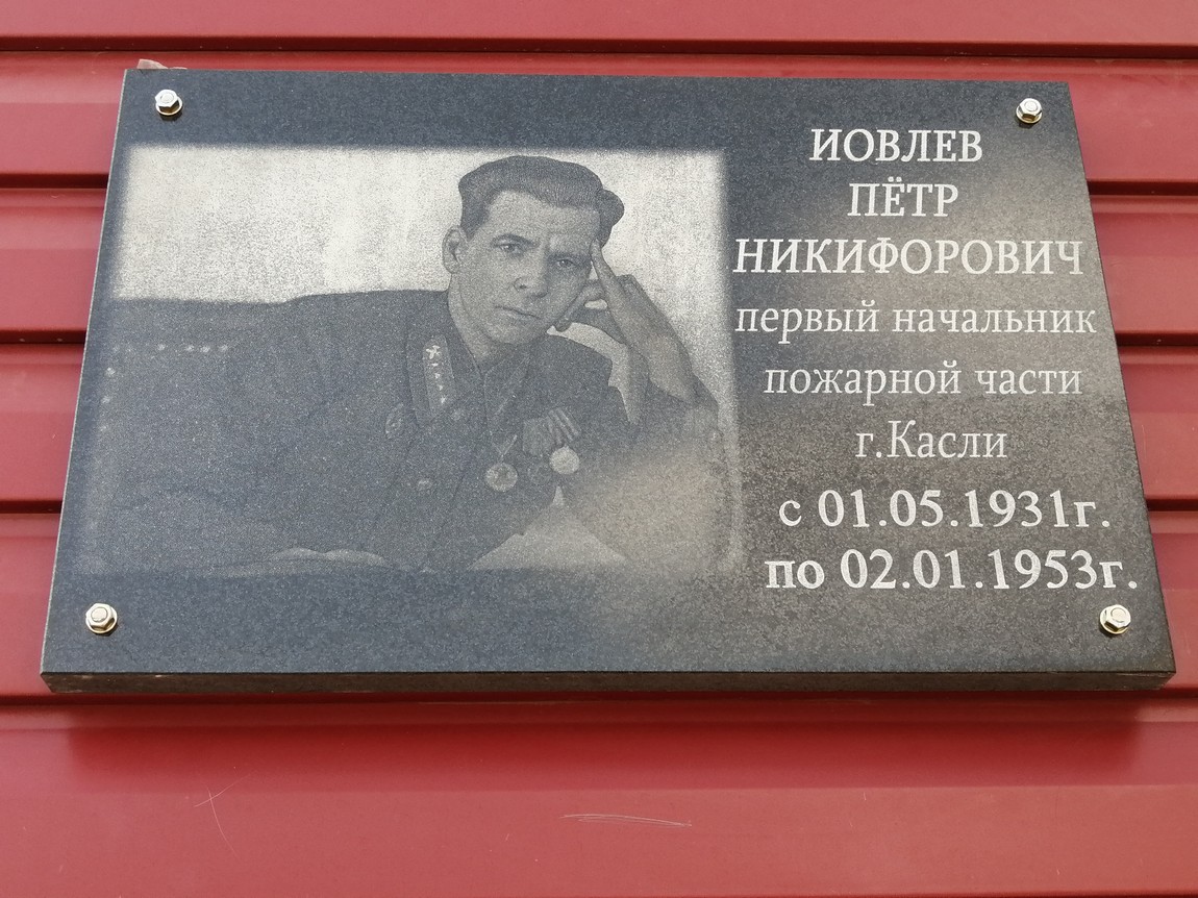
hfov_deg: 39.7
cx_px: 599
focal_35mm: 48
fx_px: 1661
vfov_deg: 30.3
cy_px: 449
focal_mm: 3.88
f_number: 1.8
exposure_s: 1/217
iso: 50
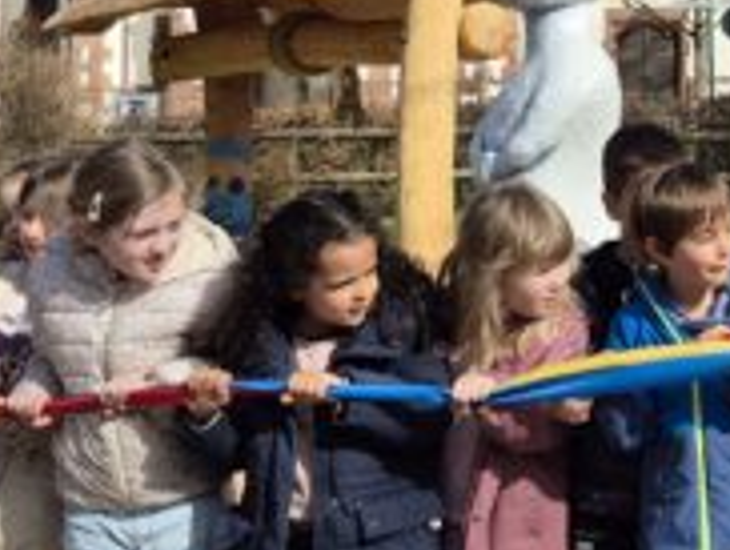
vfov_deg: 15.0
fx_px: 2048
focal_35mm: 97
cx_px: 979
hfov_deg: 18.6
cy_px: -20
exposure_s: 1/2232
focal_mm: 5.4
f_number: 1.8
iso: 25
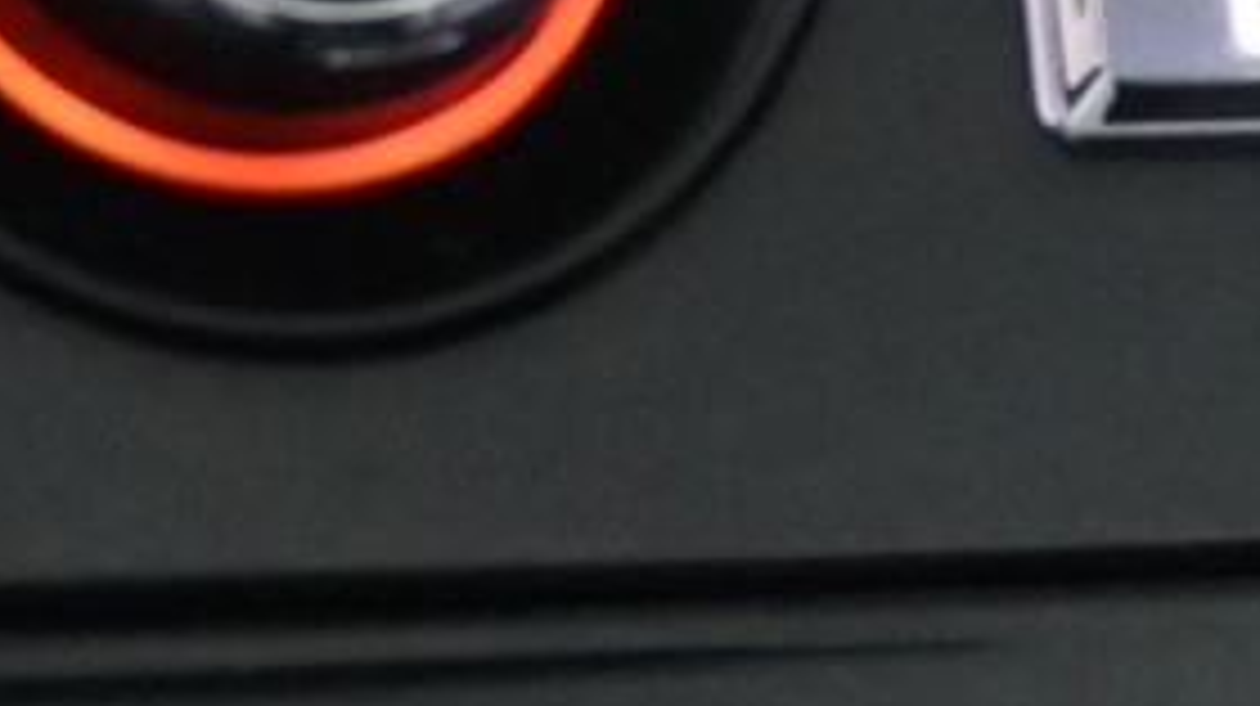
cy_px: 1583
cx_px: 2844
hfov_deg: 7.0
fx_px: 9867
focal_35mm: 296
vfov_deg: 4.0
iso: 3200
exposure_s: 1/13
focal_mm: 32.5
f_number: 5
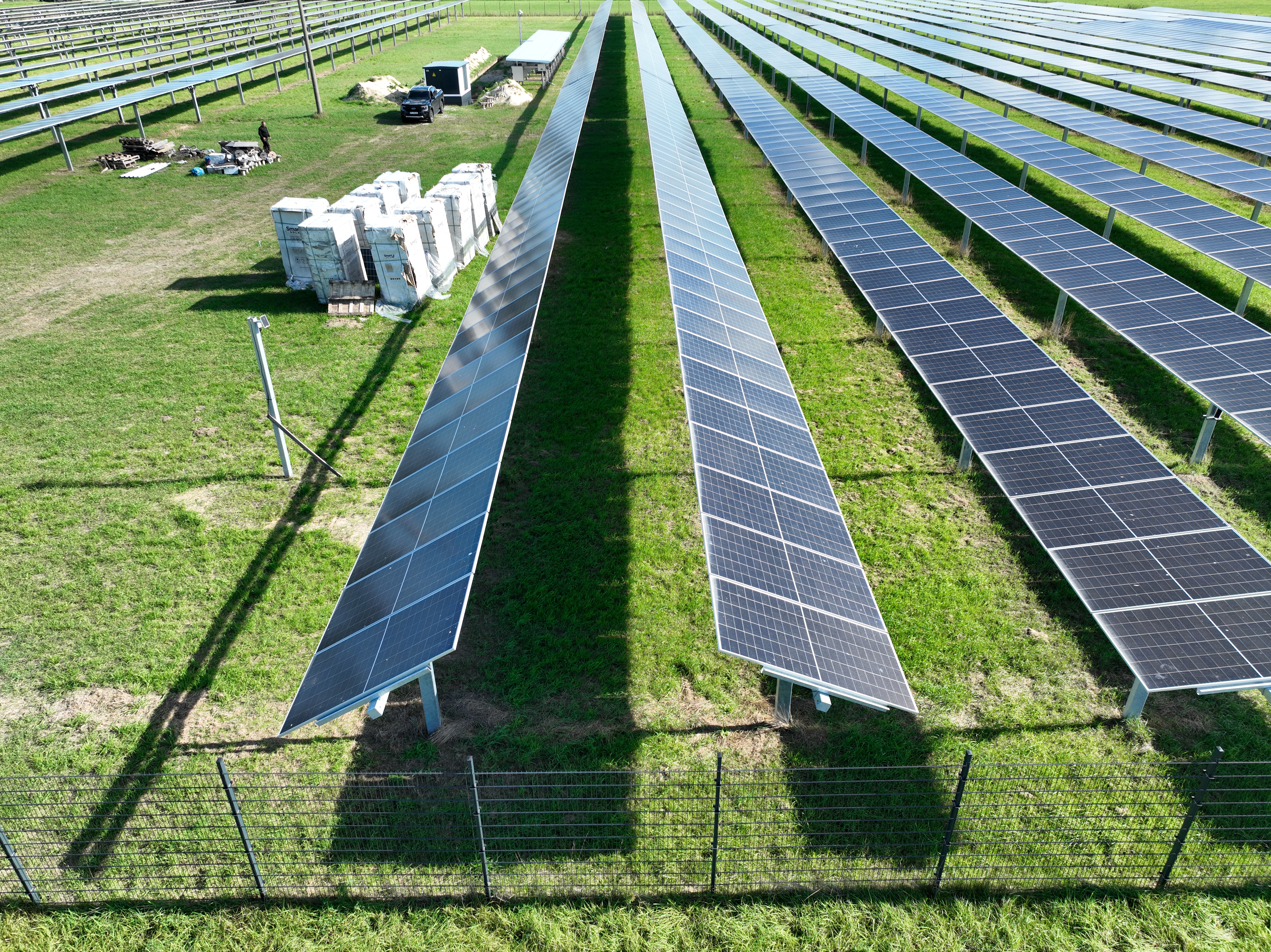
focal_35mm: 24
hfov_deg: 71.6
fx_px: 881
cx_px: 636
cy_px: 476
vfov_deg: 56.8
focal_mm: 12.29
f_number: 2.8
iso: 110
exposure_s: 1/640
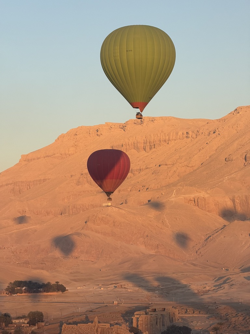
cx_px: 125
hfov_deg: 12.3
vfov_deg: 16.4
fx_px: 1156
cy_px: 167
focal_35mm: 120
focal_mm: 15.66
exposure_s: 1/453
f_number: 2.8
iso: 50
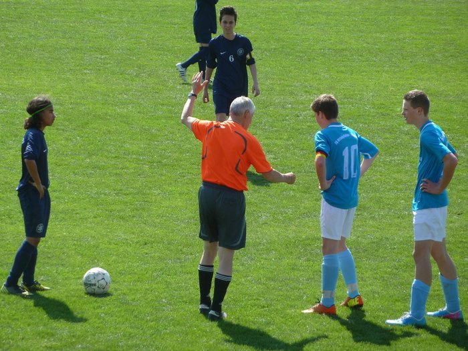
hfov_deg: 6.6
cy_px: 176
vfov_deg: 5.0
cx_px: 234
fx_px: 4056
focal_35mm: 300
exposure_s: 1/200
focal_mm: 49.2
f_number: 4.9
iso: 80
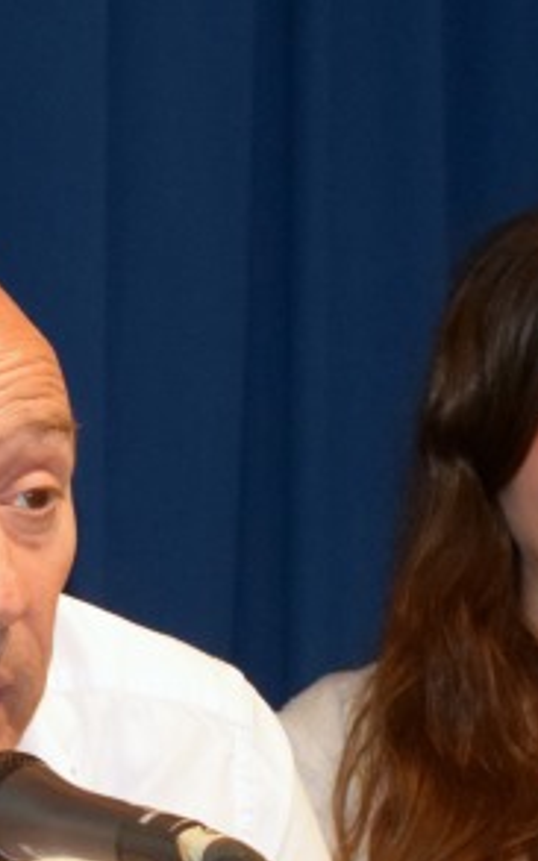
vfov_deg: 7.1
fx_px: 6895
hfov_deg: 4.5
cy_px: 765
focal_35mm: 294
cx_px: 112
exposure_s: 1/60
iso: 2000
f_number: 5.6
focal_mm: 55
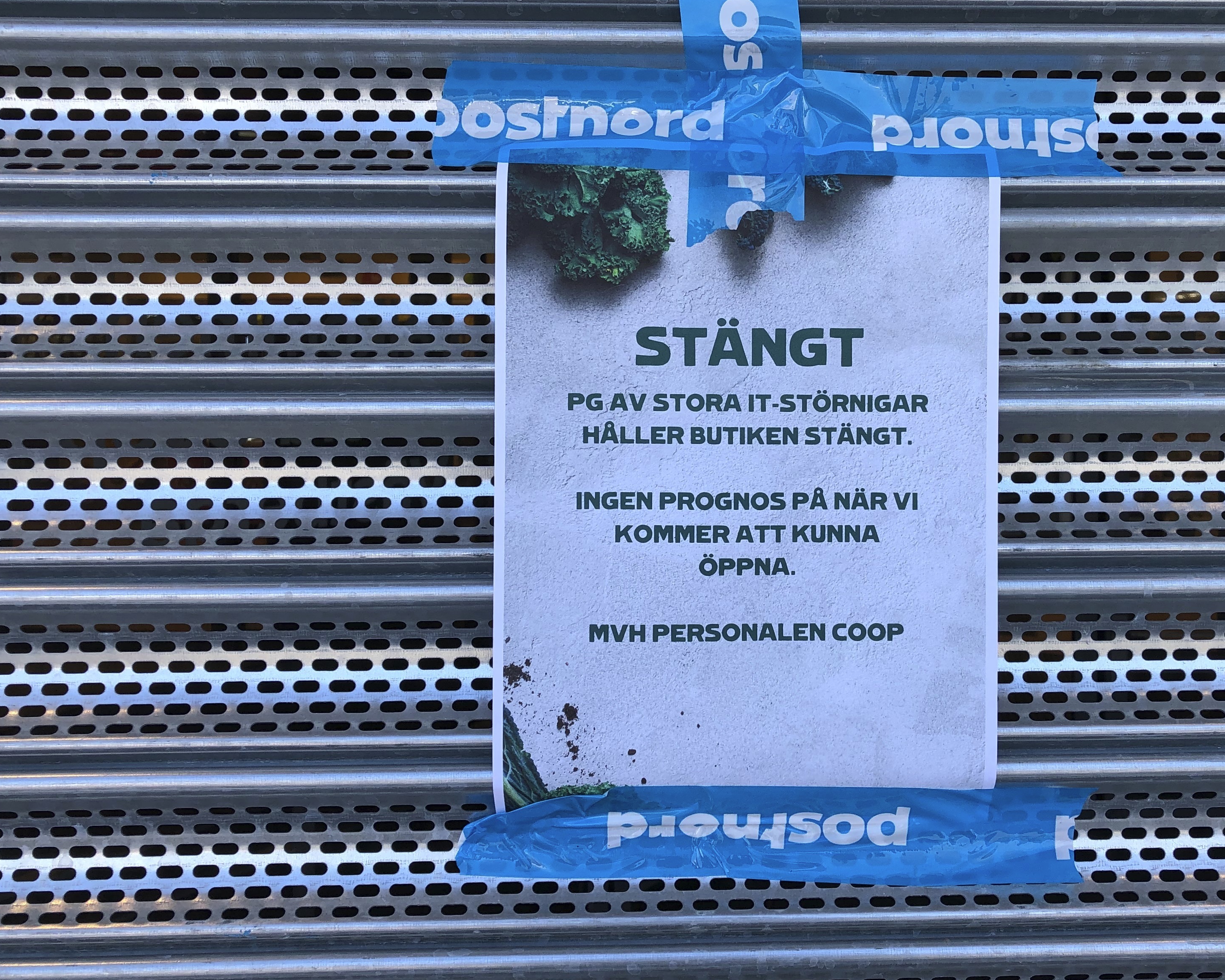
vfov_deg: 39.1
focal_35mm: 38
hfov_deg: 47.6
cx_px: 745
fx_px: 1378
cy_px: 420
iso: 20
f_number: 1.8
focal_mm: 3.99
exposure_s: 1/333
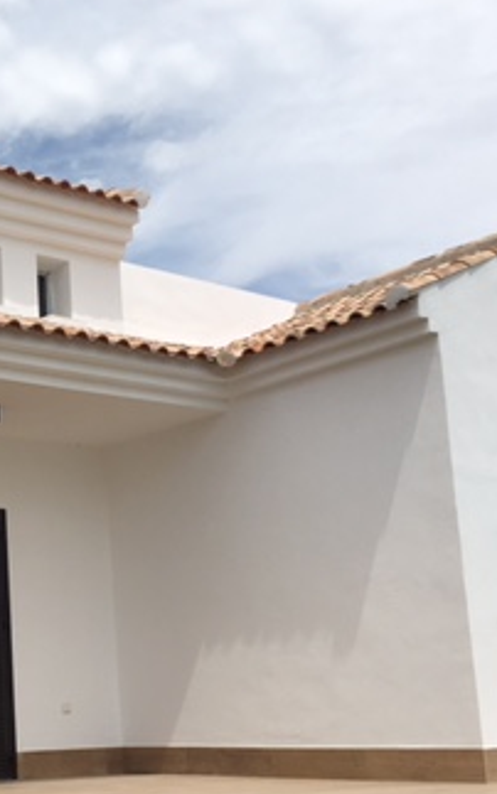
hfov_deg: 20.3
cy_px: 492
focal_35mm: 61
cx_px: -54
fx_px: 1321
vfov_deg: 33.3
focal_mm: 4.15
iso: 25
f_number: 2.2
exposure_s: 1/2653
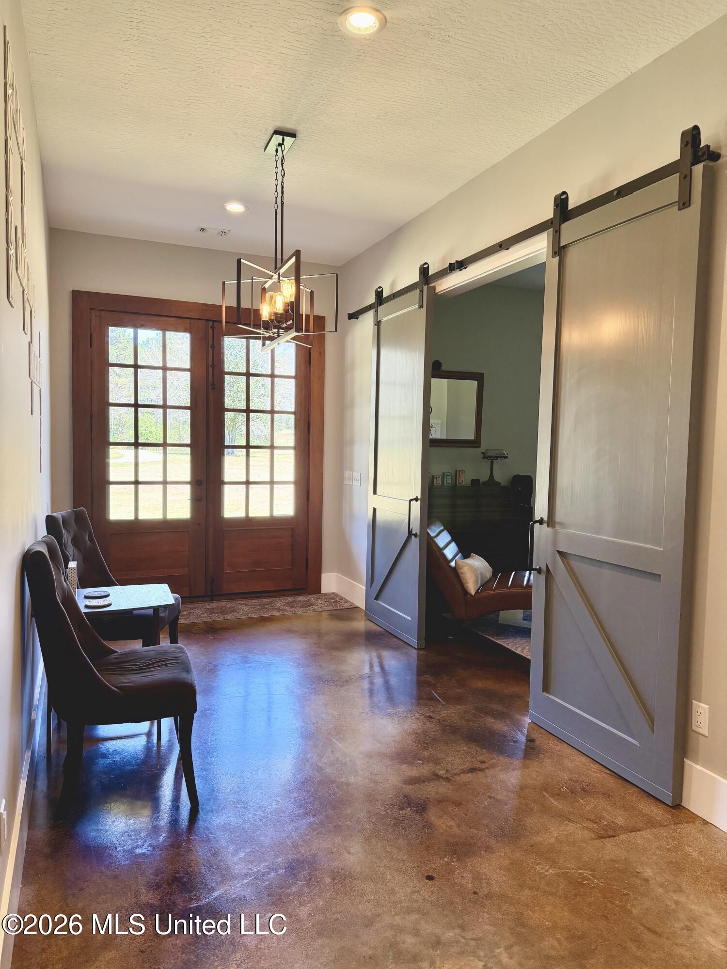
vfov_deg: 71.6
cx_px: 364
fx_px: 672
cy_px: 484
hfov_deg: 56.8
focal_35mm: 24
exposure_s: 1/129
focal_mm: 6.76
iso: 200
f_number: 1.78
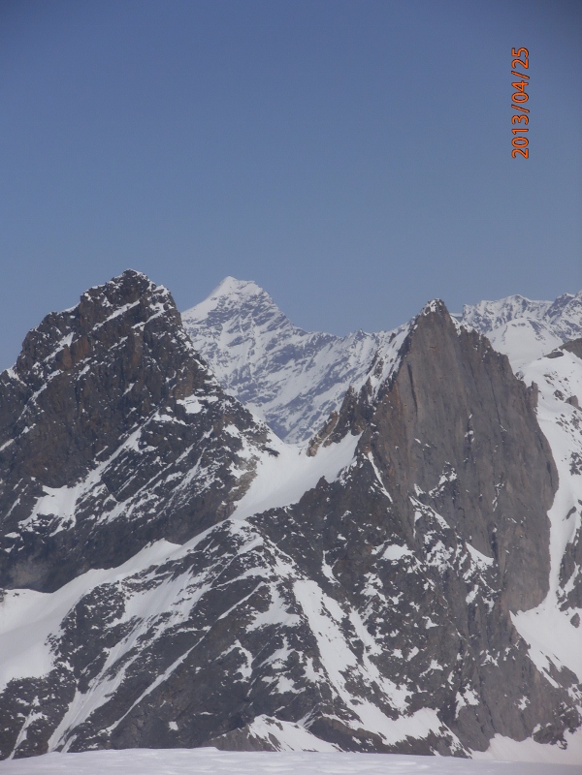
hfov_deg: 6.8
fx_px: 4887
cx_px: 291
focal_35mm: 218
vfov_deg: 9.1
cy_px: 388
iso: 80
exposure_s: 1/320
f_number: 14.7
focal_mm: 38.58
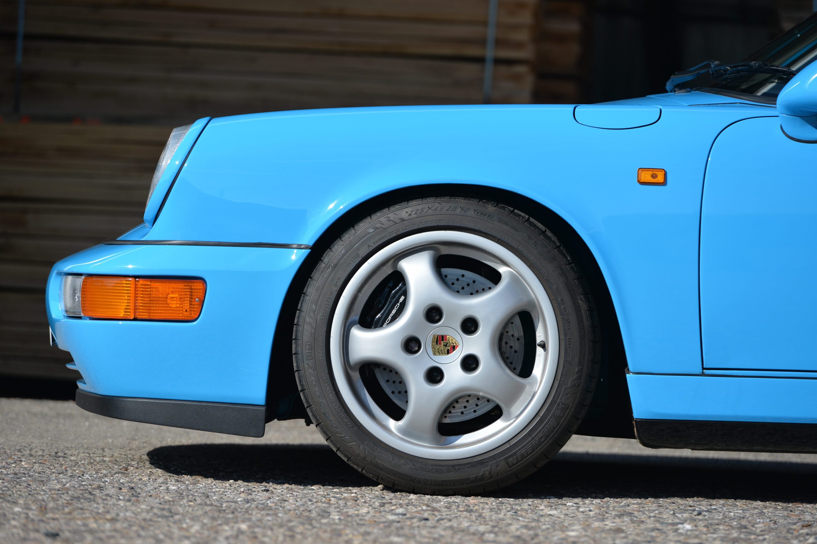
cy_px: 272
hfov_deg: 10.3
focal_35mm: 200
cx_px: 408
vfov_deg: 6.9
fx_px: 4536
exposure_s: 1/1000
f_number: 4.5
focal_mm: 200
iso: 100
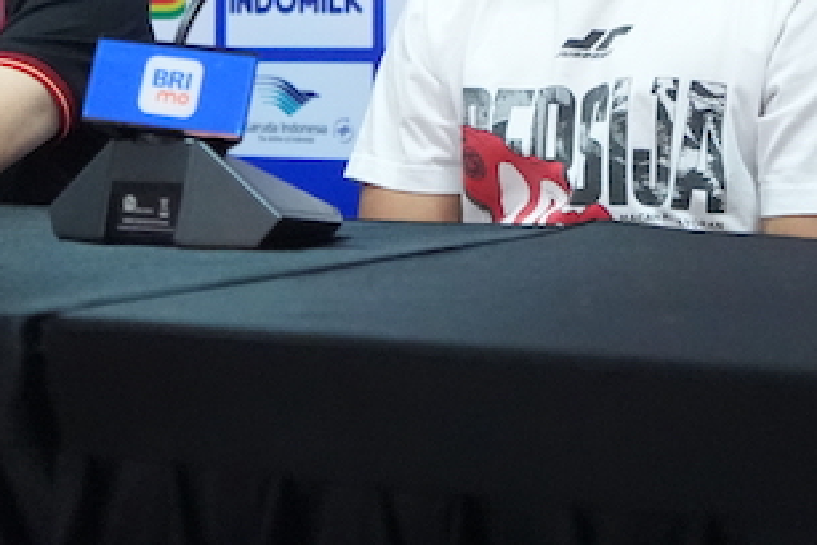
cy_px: -214
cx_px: 279
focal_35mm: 114
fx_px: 2588
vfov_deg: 11.6
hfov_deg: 17.9
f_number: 2.8
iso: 8000
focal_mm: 35
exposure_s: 1/250
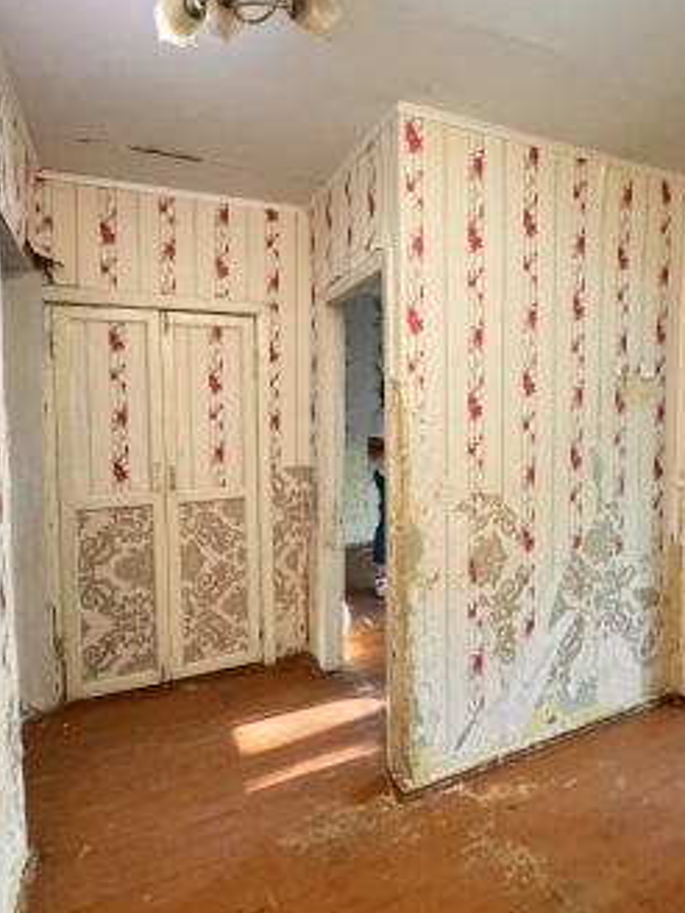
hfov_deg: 66.0
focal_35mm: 20
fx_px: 528
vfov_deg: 81.6
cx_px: 352
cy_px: 418
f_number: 2.2
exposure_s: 1/50
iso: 1000
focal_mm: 2.22
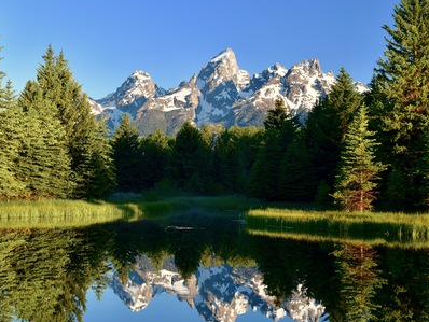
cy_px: 156
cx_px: 229
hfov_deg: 33.2
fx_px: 719
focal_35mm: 58
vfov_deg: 25.3
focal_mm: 40
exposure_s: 1/125
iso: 200
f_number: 5.6
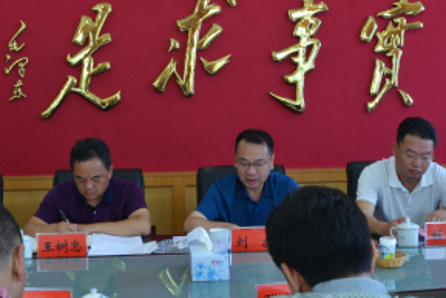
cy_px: 127
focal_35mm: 56
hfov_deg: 35.6
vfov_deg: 24.2
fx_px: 694
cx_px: 204
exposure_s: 1/60
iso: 400
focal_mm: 18
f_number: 4
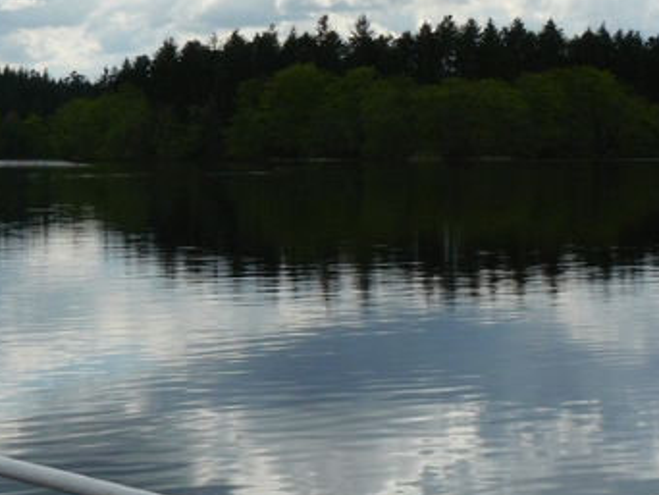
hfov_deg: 18.4
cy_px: 79
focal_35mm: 107
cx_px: 380
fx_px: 2038
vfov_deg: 13.8
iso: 200
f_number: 8
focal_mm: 10.2
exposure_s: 1/640
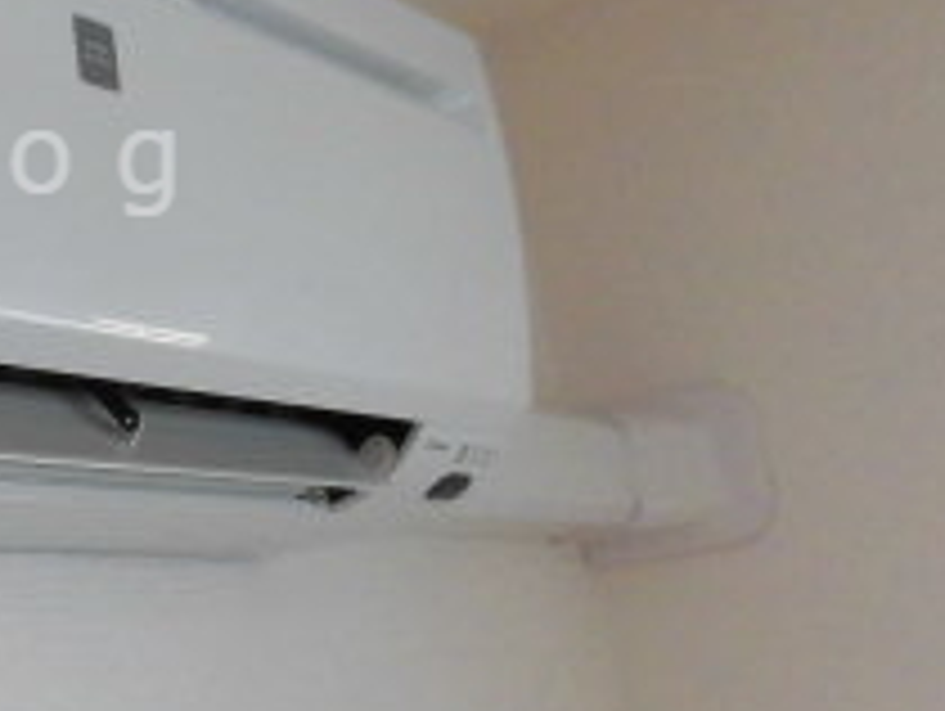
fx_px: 1995
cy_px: 162
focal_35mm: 73
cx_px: -108
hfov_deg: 24.7
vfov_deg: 20.0
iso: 200
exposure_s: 1/60
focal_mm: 4.3
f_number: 3.1
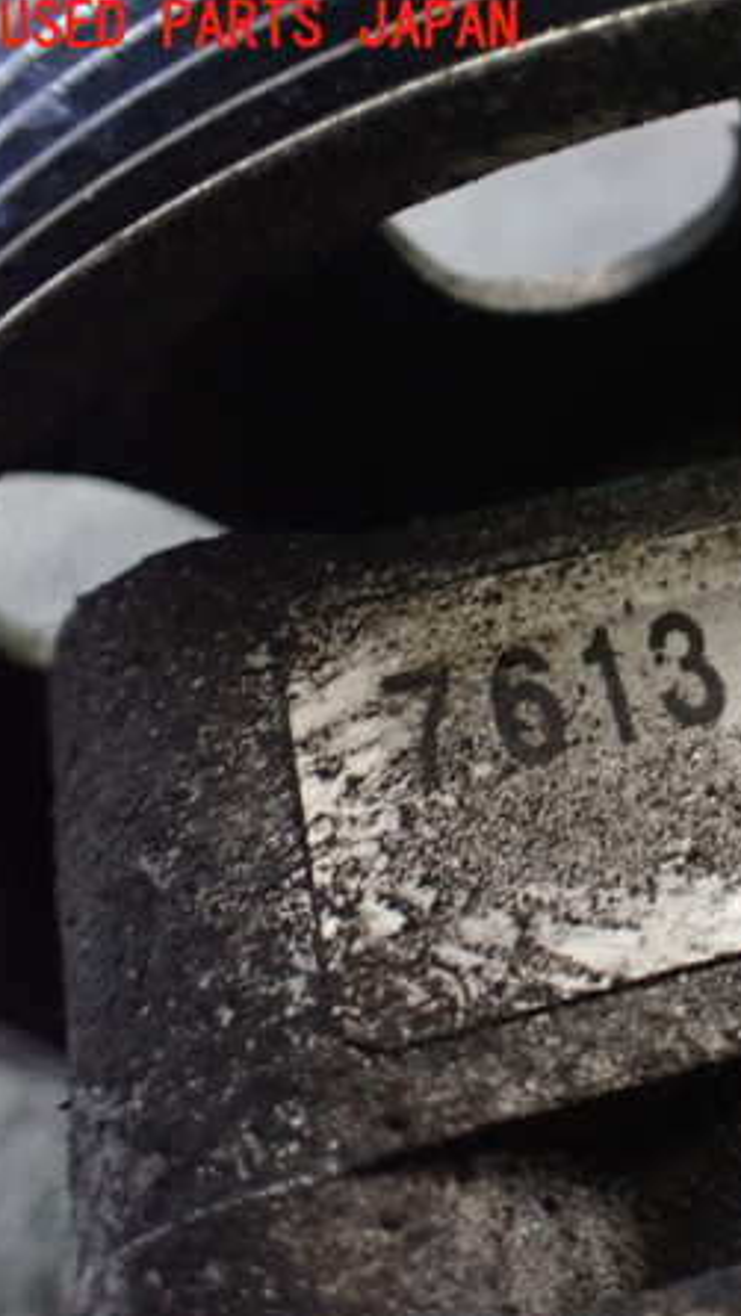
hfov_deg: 24.7
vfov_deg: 46.4
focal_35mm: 44
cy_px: 655
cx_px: 868
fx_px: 1536
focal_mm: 5.4
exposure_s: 1/30
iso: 1000
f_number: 2.3
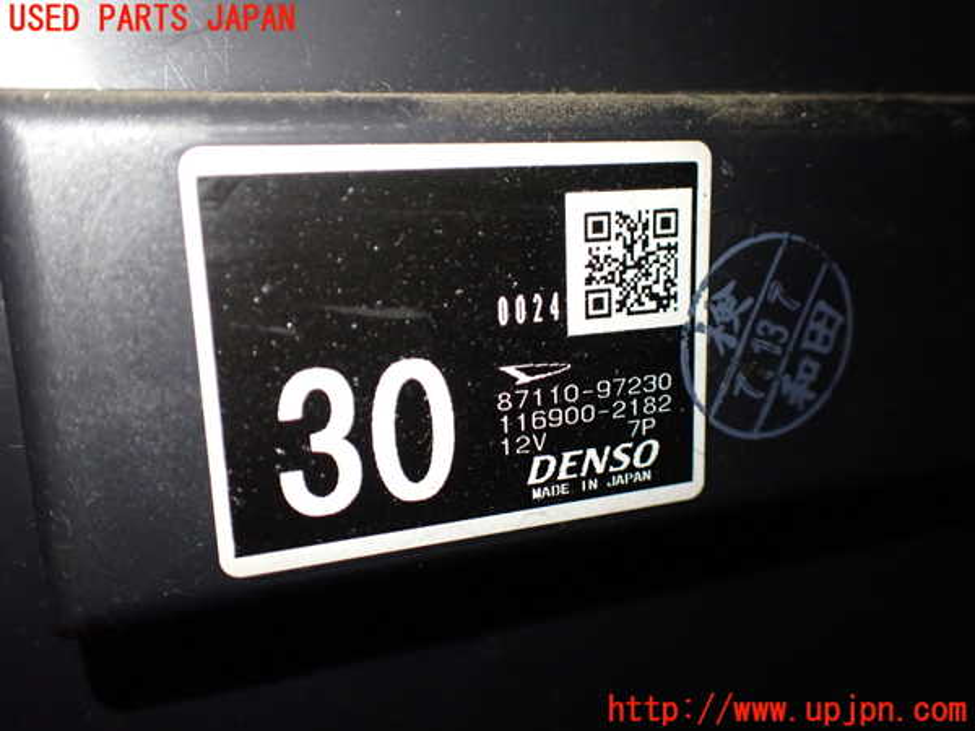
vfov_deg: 46.8
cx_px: 488
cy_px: 366
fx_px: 845
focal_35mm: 30
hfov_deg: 60.0
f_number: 2.3
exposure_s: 1/125
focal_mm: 5.4
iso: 400
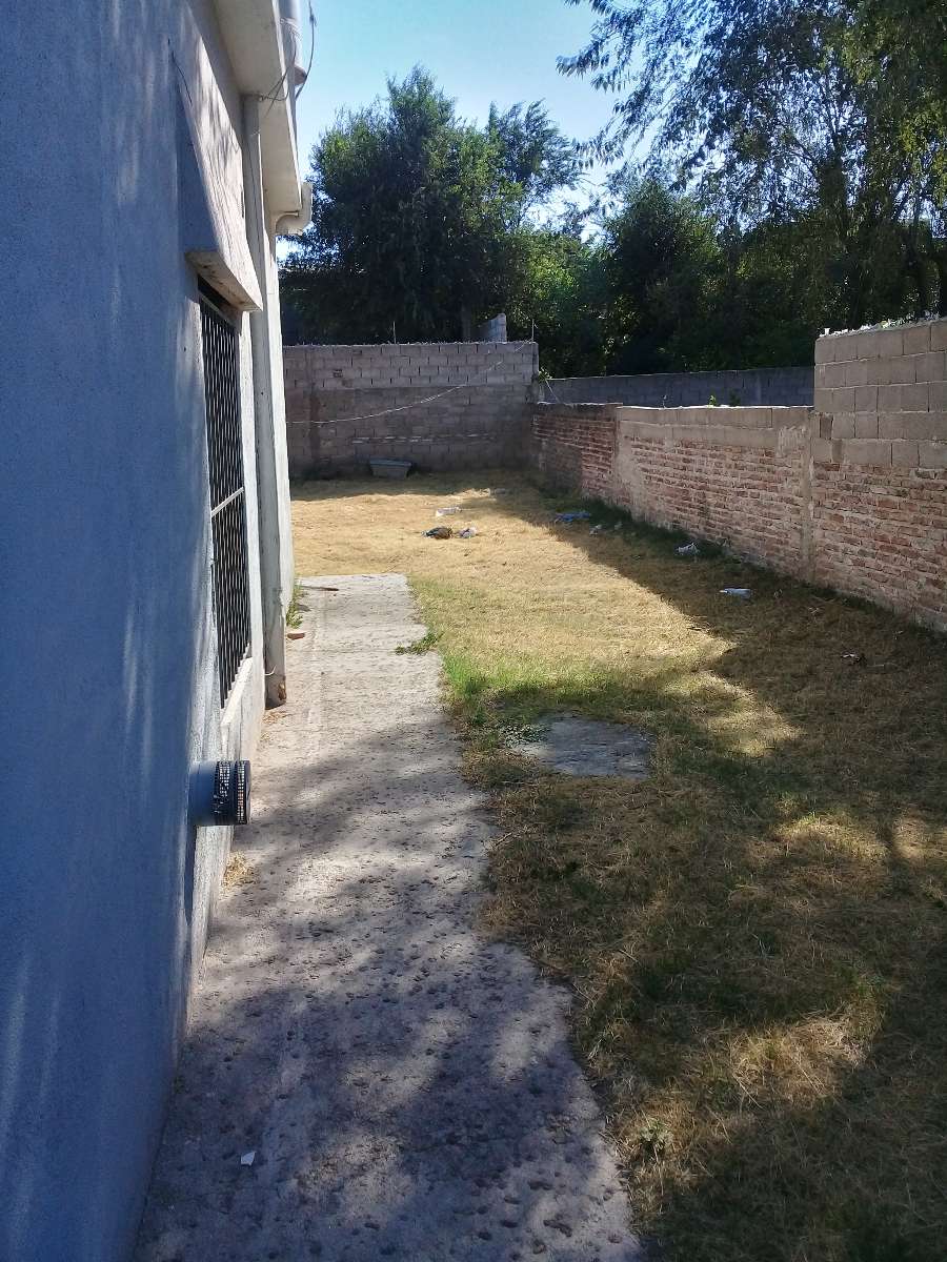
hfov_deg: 45.4
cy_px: 631
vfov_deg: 58.4
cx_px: 474
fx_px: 1131
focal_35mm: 31
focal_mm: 3.3
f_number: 2.2
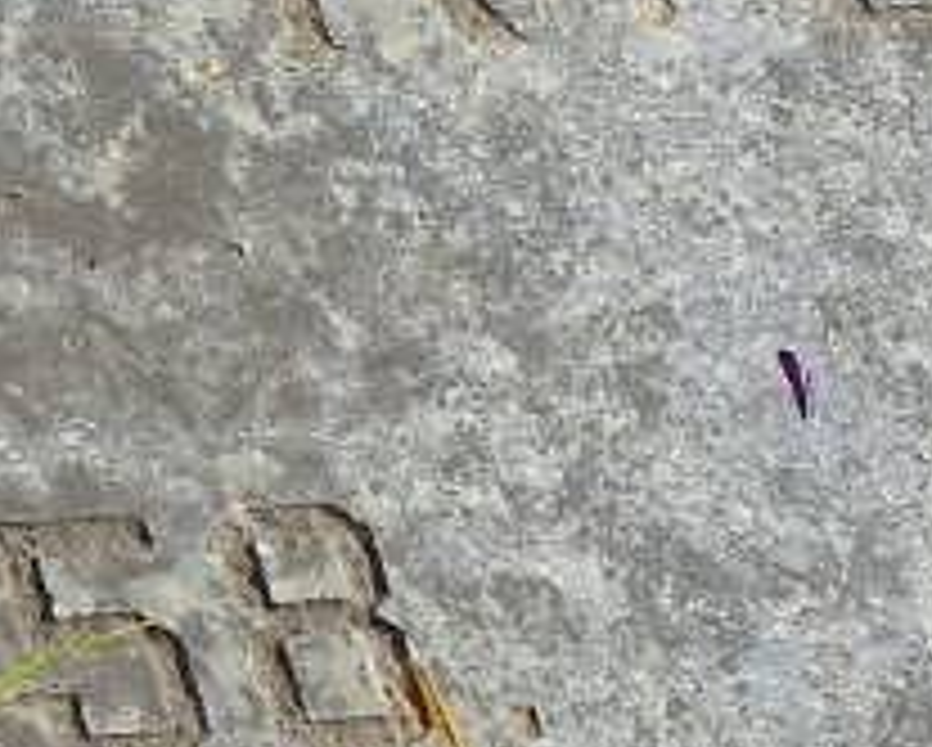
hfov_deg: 4.0
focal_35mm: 481
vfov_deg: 3.2
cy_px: -292
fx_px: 13280
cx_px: -1058
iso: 64
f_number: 4.5
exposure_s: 1/200
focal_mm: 15.1
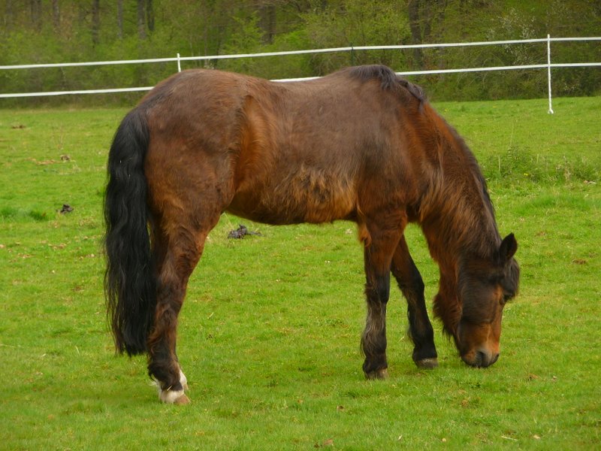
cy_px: 226
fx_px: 3090
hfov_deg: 11.1
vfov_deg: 8.3
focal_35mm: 178
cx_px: 300
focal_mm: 30.5
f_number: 4.8
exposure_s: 1/200
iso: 100
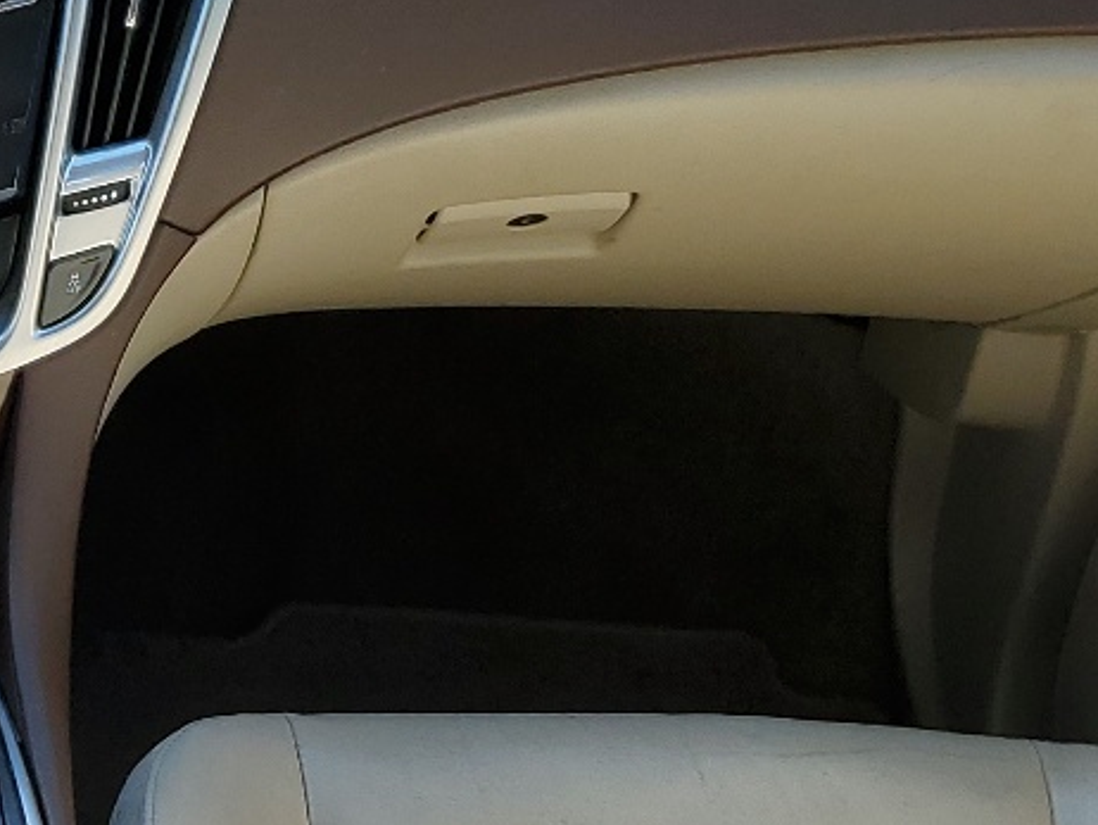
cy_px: 808
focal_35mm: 90
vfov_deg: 16.1
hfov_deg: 20.2
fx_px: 2856
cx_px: -271
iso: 50
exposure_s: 1/435
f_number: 1.5
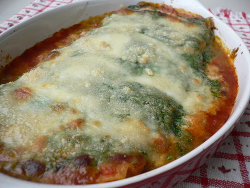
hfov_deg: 52.6
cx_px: 125
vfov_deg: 40.7
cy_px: 94
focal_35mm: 35
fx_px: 253
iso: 100
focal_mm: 5.8
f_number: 2.8
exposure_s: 1/125
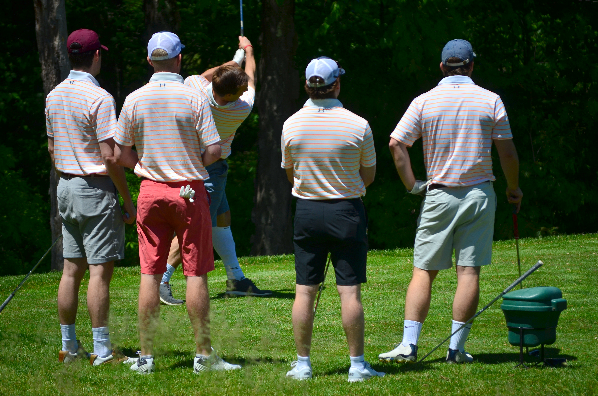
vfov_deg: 6.1
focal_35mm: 225
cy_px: 198
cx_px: 299
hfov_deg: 9.2
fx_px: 3730
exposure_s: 1/800
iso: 200
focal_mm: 150
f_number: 5
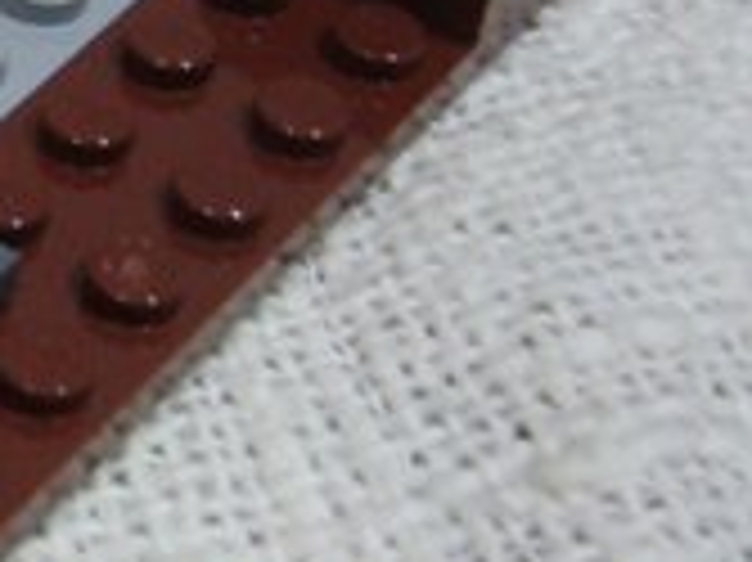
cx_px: -540
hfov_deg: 13.4
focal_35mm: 134
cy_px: 121
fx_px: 2909
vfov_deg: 11.0
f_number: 2.8
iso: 200
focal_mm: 5.8
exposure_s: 1/8
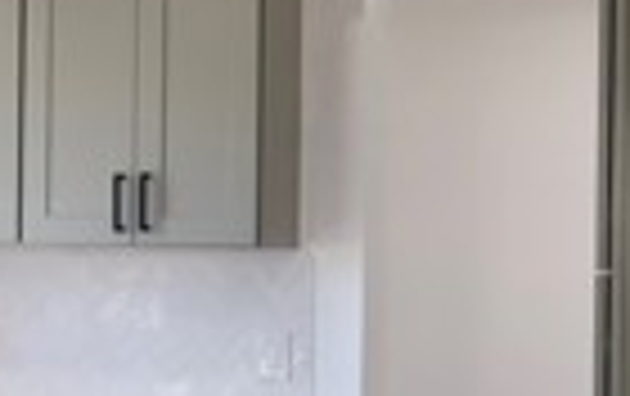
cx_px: -315
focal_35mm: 93
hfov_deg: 19.4
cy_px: 245
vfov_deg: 14.1
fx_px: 1599
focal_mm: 20
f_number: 3.5
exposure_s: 1/80
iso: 100
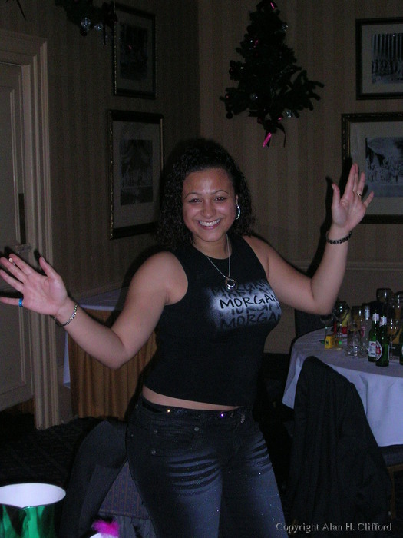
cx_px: 202
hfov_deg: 21.3
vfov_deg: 28.2
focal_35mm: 69
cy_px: 269
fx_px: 1071
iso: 200
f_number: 3.7
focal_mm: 10.5
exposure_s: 1/60
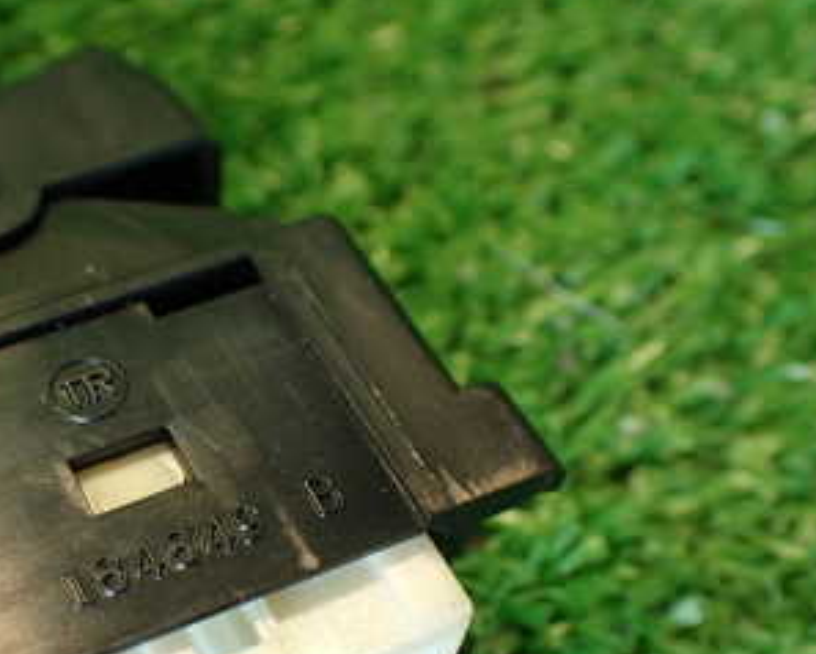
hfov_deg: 28.9
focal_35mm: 63
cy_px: 495
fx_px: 1522
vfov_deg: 24.0
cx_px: 93
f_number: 2.4
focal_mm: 5.79
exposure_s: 1/30
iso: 200
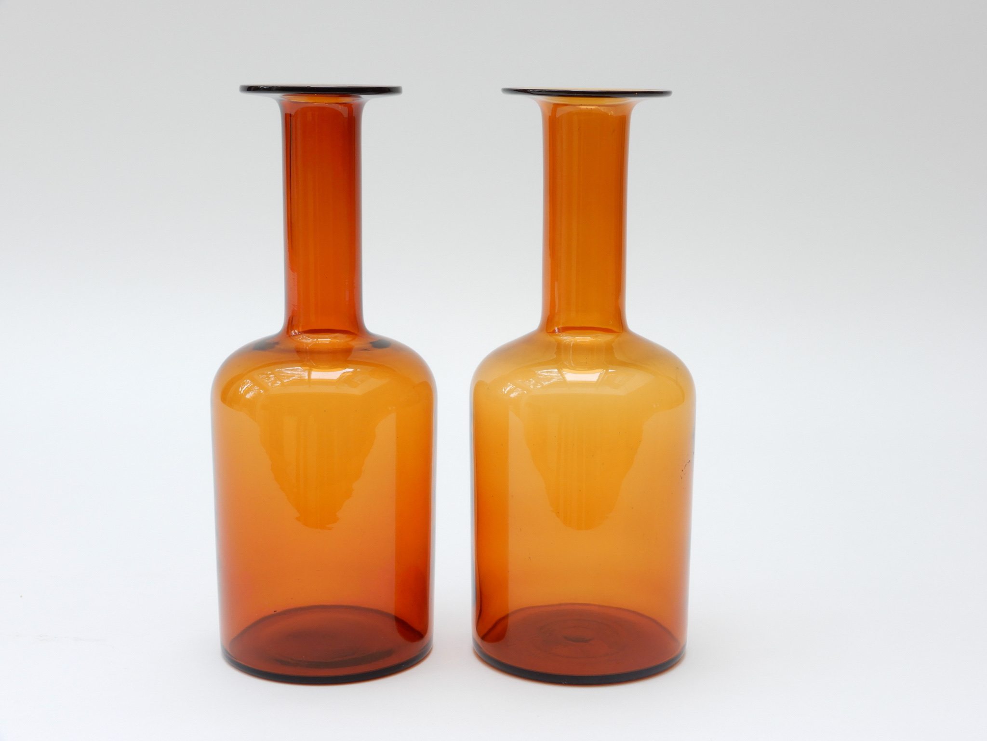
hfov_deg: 33.8
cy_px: 370
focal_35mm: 57
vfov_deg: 25.7
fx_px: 1625
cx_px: 494
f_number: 8
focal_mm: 10.2
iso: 80
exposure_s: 1/2.5
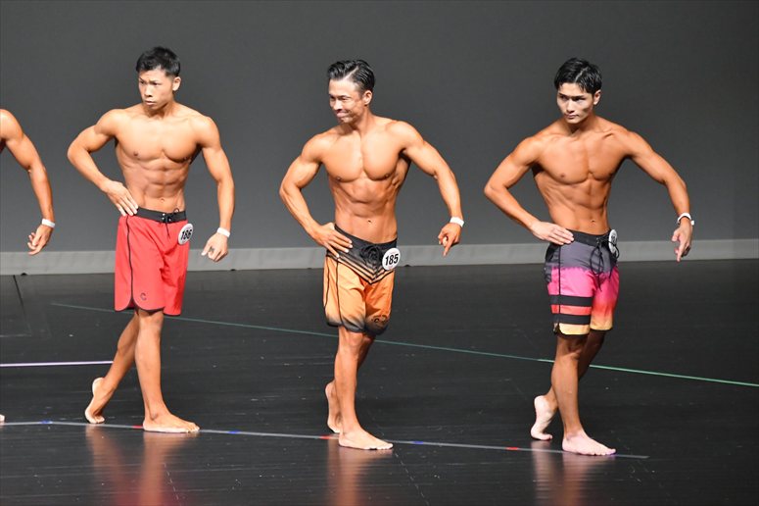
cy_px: 253
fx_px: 6322
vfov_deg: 4.6
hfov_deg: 6.9
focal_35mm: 300
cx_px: 380
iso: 7200
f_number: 5.6
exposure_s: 1/400
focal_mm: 200
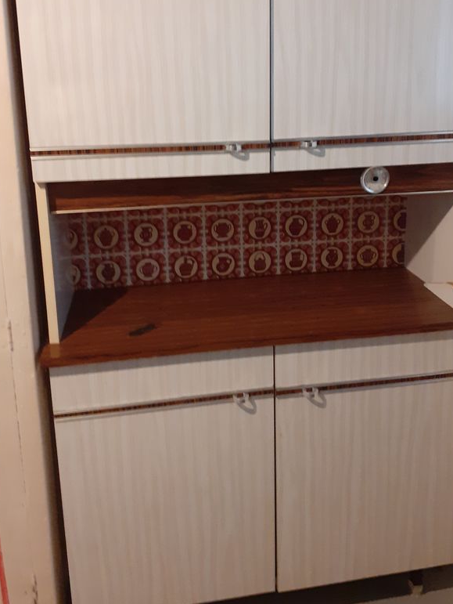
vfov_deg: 52.0
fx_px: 610
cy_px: 220
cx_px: 244
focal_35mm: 35
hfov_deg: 40.7
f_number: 1.9
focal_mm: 3.6
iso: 320
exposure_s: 1/25
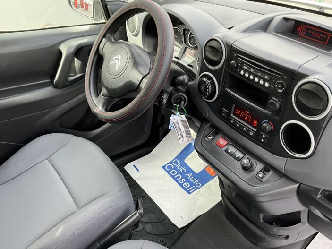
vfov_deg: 42.9
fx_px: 316
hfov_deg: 55.4
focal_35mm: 33
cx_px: 162
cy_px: 127
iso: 50
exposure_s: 1/122
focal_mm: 3
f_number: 1.8
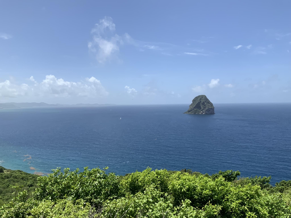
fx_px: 244
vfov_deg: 48.2
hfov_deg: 61.7
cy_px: 109
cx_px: 146
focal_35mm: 29
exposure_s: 1/2538
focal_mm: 3
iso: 16
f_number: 1.8
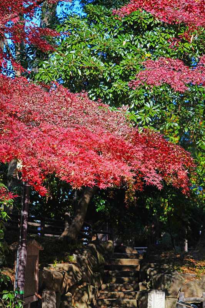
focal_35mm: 67
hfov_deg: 20.3
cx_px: 102
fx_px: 572
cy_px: 154
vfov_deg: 30.1
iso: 100
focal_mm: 67
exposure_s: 1/100
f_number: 6.3
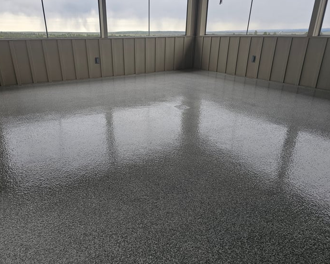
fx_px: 244
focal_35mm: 25
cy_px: 132
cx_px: 148
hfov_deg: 67.9
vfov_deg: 56.8
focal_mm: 6.3
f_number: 1.7
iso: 50
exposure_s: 1/180
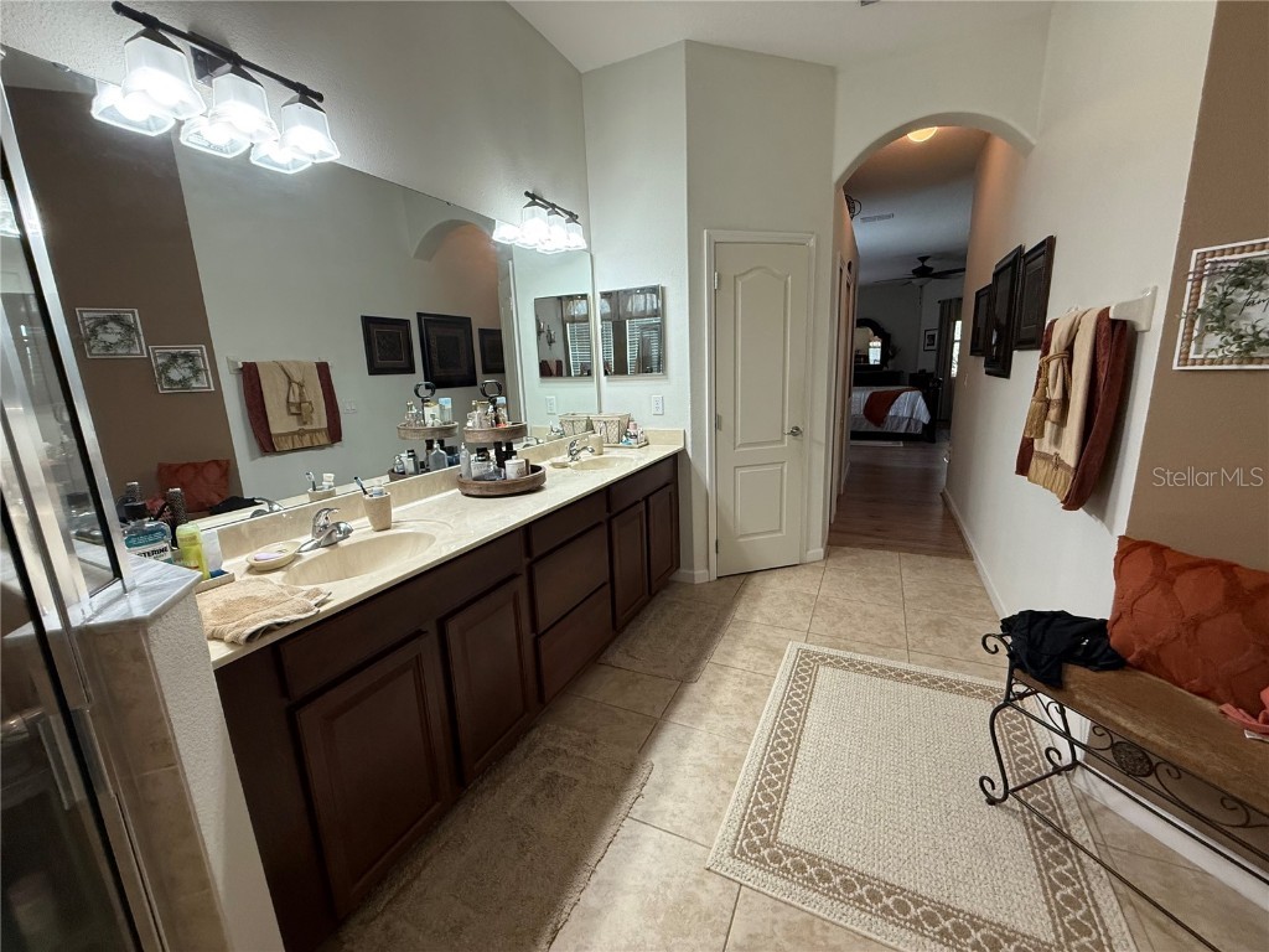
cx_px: 634
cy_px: 476
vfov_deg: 85.7
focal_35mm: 14
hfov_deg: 102.1
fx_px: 513
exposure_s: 1/120
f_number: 2.2
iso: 250
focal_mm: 2.22
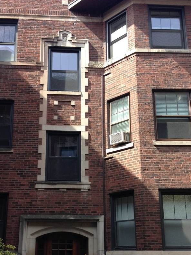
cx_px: 89
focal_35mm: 45
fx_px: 331
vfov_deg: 41.7
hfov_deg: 32.2
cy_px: 164
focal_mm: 4.12
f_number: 2.4
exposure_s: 1/298
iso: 50
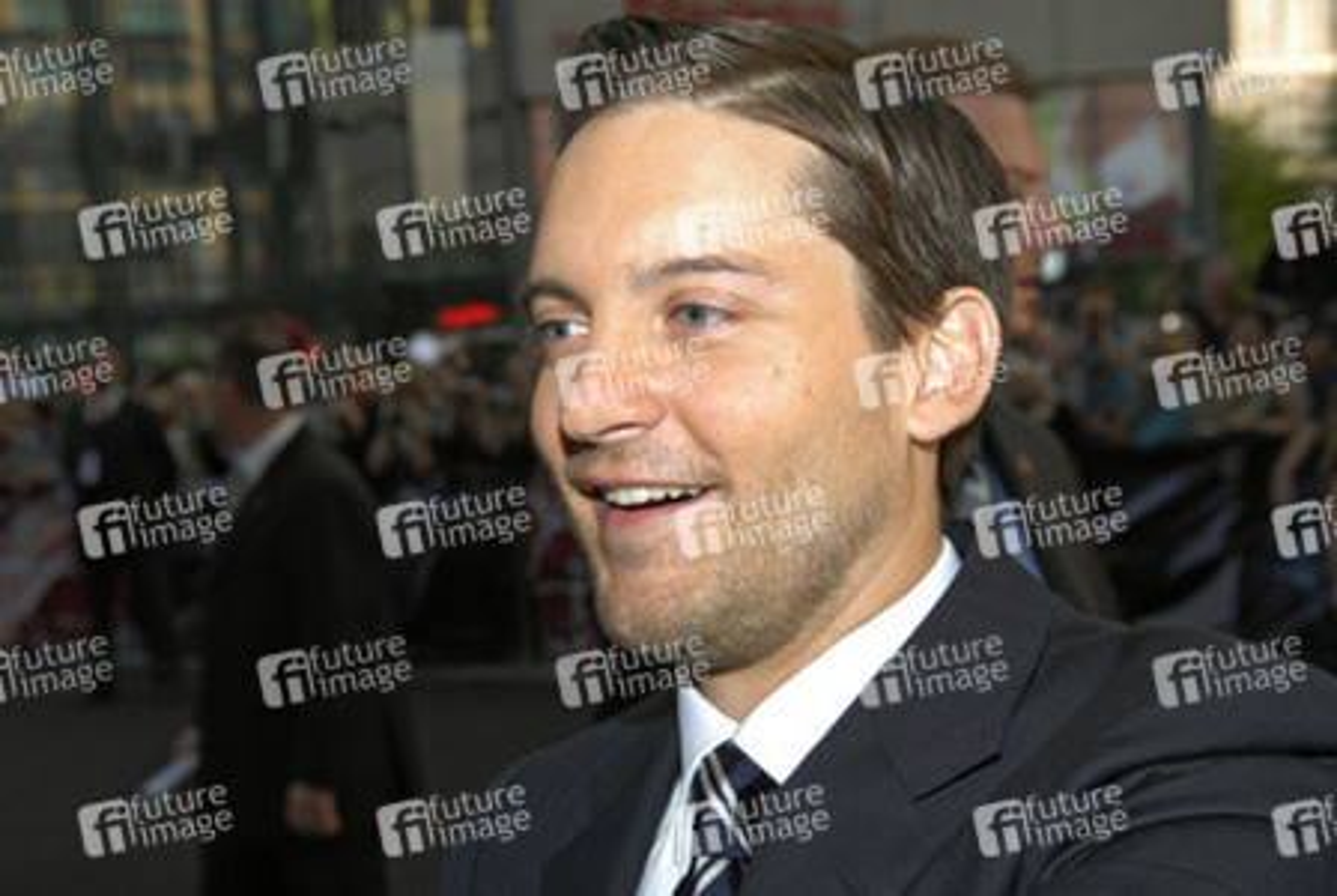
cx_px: 668
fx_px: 1952
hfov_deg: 37.8
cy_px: 448
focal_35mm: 52
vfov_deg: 25.8
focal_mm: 35
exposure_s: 1/80
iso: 500
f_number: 5
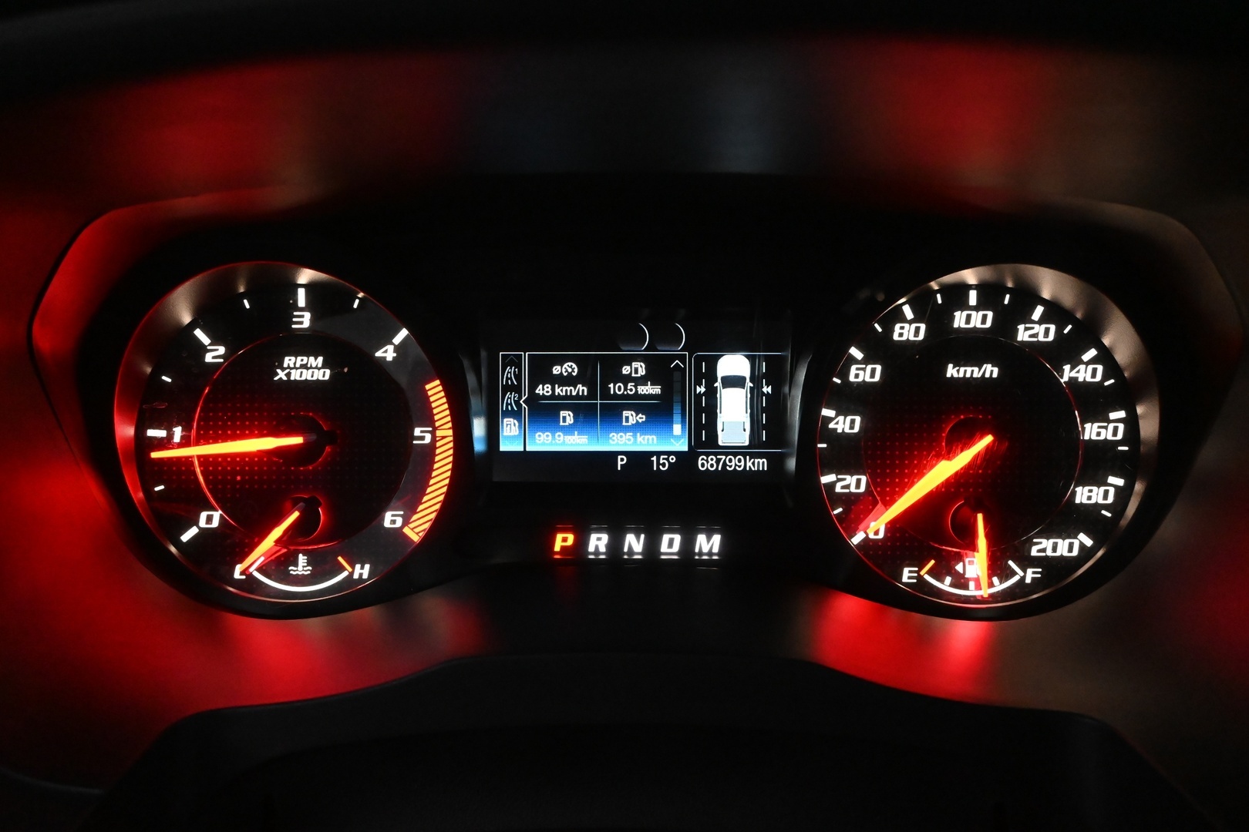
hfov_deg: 60.7
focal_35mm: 31
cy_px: 416
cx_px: 624
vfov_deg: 42.6
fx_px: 1067
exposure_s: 1/100
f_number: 5
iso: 6400
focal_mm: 20.5
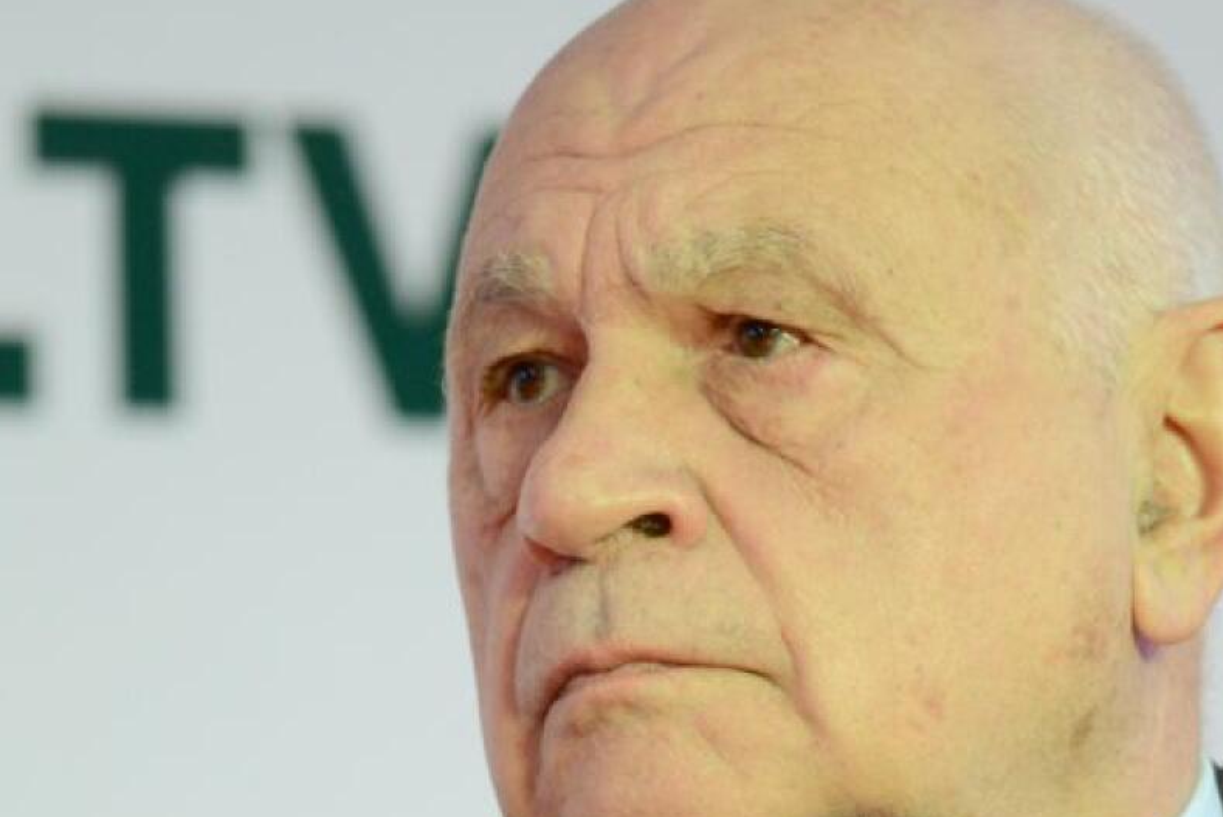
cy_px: 466
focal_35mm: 304
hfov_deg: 6.8
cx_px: 818
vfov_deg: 4.5
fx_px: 10333
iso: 800
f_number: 4
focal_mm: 200
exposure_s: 1/125
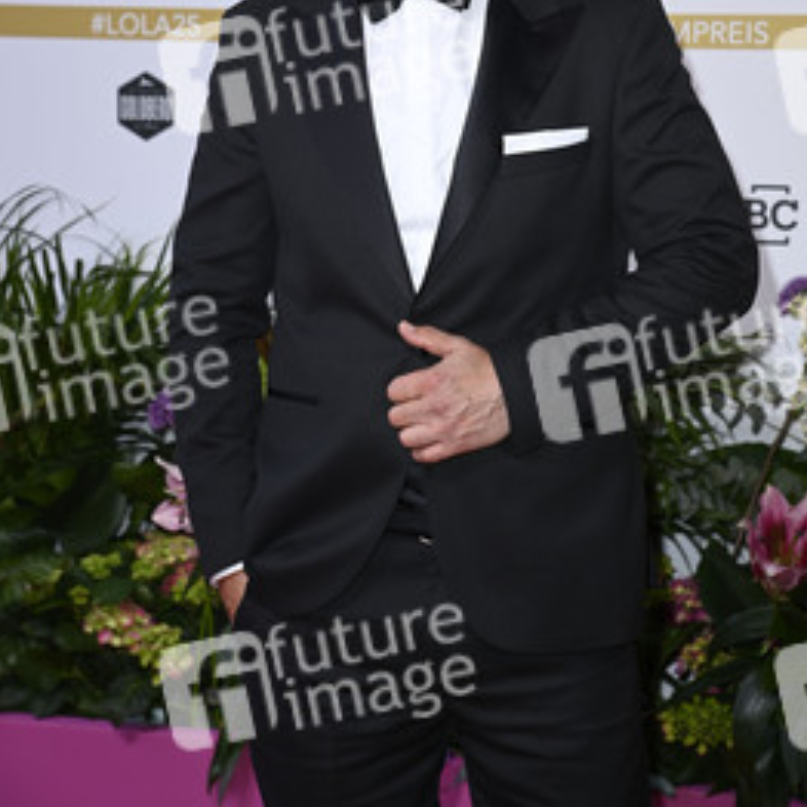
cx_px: 407
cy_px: 216
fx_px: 3350
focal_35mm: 127
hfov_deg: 13.7
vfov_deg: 13.7
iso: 640
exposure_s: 1/250
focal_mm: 98
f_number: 6.3
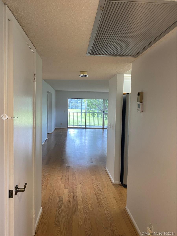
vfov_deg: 67.3
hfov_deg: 53.1
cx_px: 88
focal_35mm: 26
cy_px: 118
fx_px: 177
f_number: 1.8
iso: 100
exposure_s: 1/60
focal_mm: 4.25
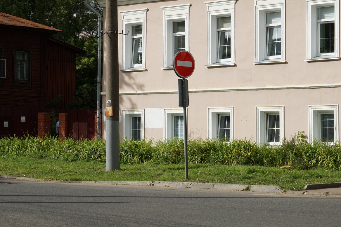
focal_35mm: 108
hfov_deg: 18.9
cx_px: 165
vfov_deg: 12.7
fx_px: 1023
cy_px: 72
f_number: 11
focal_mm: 70
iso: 100
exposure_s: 1/200
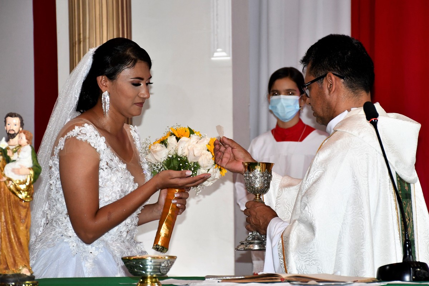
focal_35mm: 127
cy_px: 143
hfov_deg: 16.1
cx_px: 214
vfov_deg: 10.8
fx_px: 1513
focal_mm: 85
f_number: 5.3
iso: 1100
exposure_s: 1/60
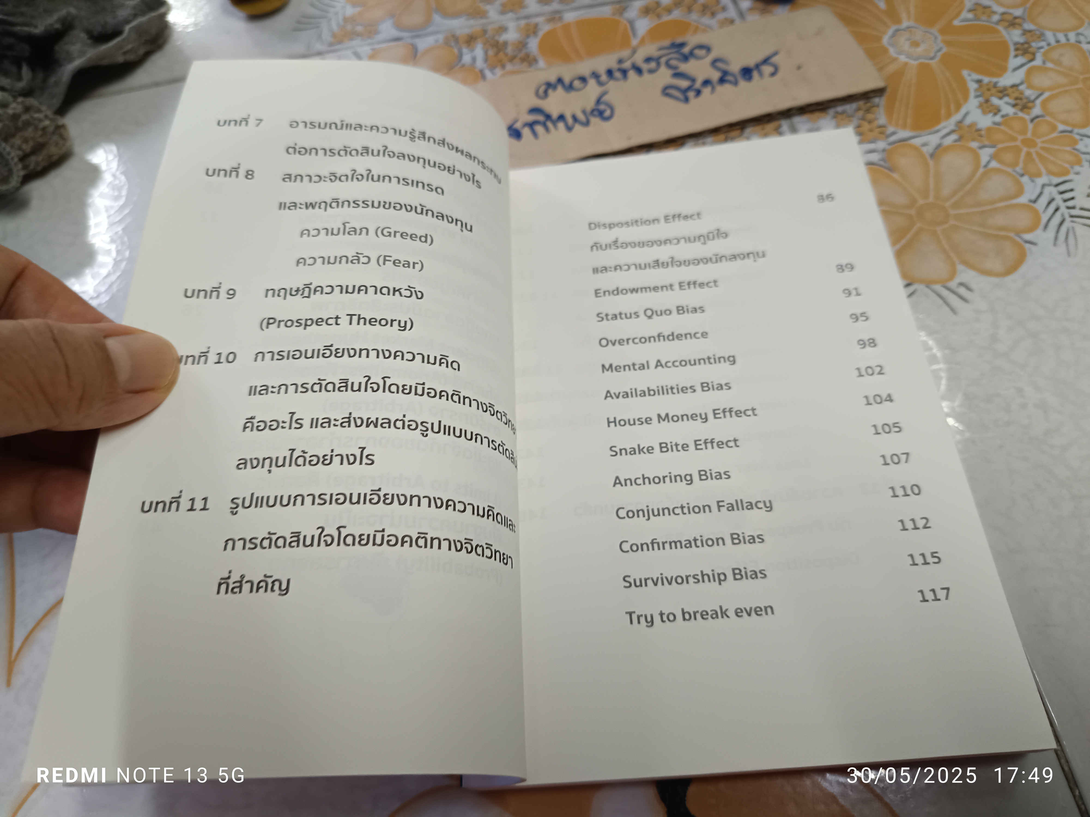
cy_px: 408
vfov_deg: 56.8
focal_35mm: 24
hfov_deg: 71.6
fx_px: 756
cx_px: 545
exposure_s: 1/50
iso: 848
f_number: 1.7
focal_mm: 5.31
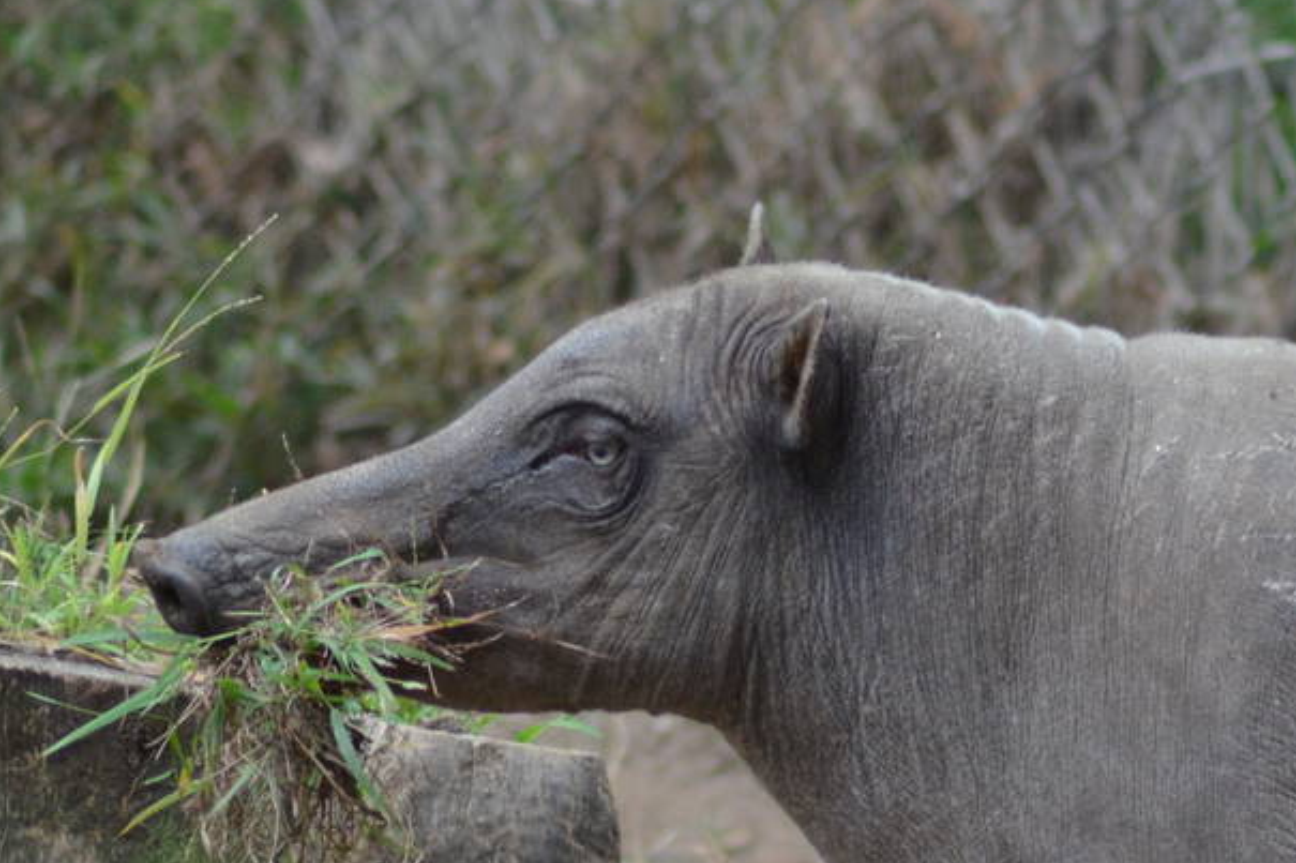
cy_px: 782
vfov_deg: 1.9
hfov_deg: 2.8
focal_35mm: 732
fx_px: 26355
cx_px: 1362
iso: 1100
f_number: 4.5
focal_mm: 185
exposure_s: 1/500
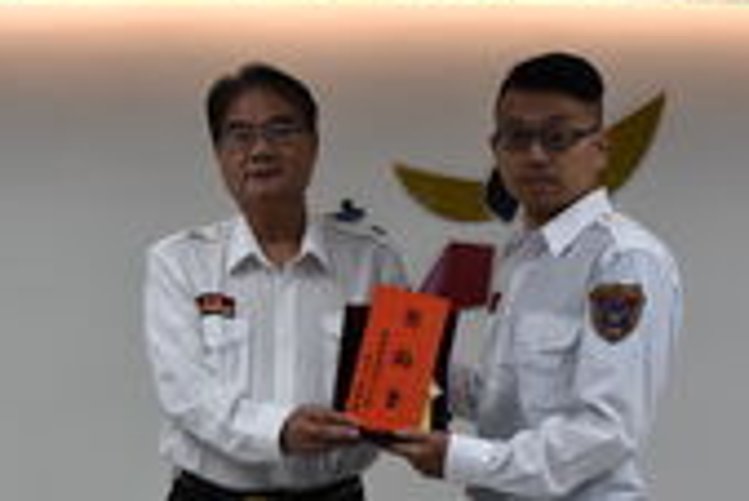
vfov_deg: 17.5
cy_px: 317
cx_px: 301
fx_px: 1624
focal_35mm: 78
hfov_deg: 25.9
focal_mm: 22
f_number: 6.3
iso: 800
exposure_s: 1/160
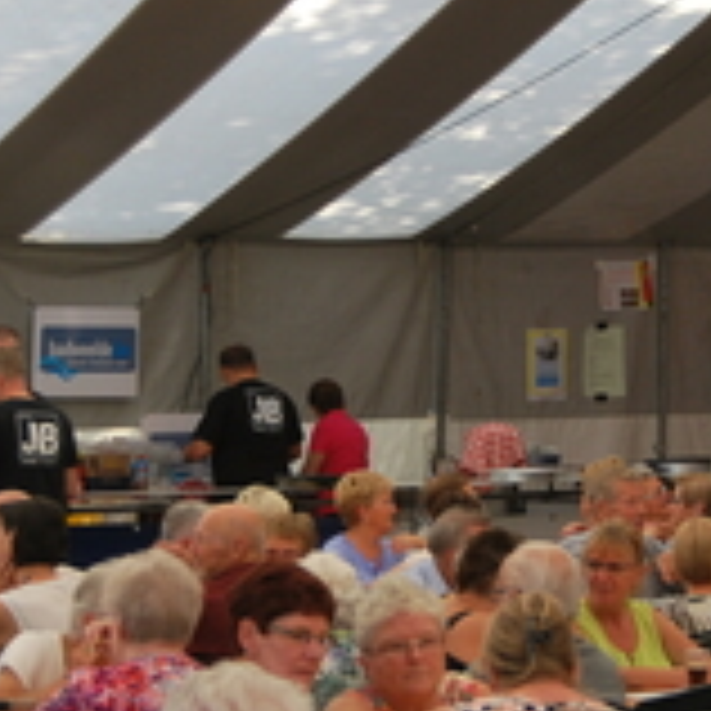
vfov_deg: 10.3
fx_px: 3942
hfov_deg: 10.3
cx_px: 382
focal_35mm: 170
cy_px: 414
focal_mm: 35
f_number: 4.8
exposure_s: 1/80
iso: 200
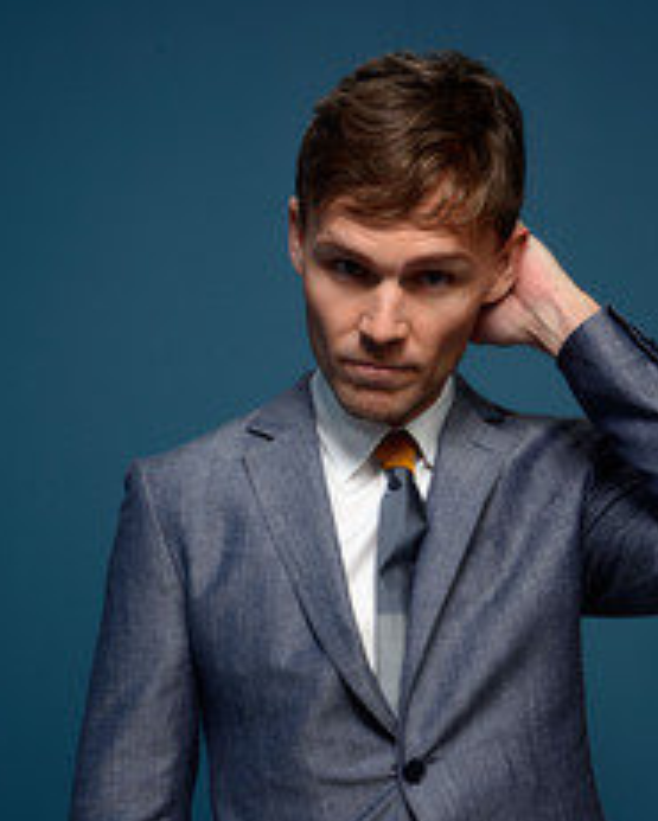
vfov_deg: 24.1
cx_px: 340
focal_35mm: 78
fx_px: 1897
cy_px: 650
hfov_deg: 19.7
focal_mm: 48
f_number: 16
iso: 100
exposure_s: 1/125
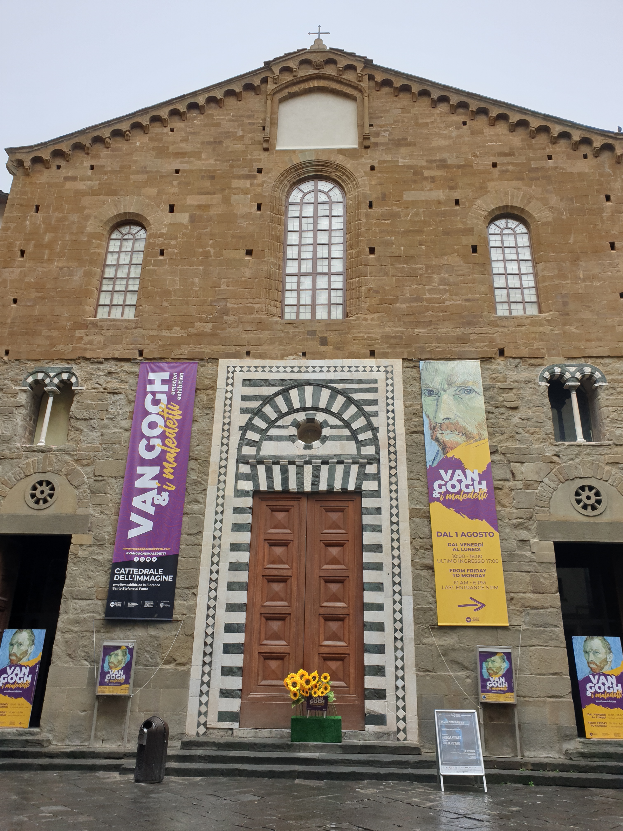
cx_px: 312
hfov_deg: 53.1
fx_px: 624
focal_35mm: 26
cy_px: 416
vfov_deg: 67.3
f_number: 2.4
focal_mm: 4.3
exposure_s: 1/169
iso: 50
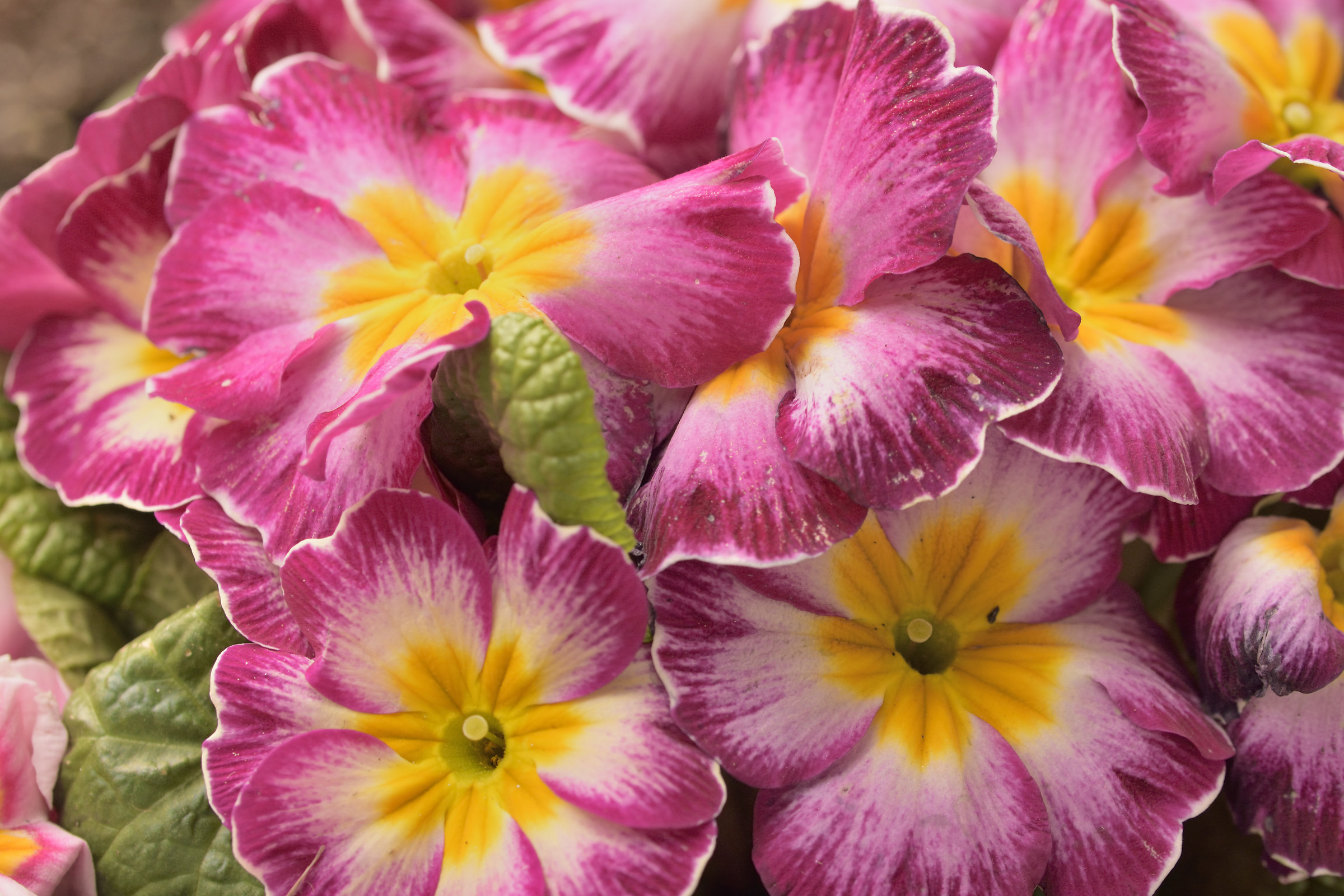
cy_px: 448
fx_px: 5880
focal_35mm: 158
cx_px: 672
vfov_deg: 8.7
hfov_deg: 13.0
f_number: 7.1
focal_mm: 105
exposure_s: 1/200
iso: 400
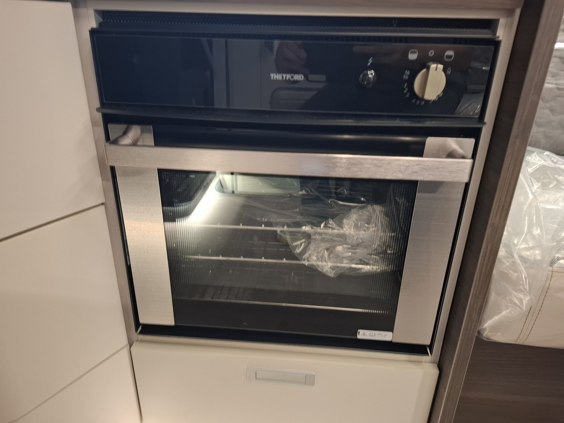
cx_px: 282
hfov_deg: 73.9
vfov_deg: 58.9
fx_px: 375
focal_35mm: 23
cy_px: 212
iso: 400
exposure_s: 1/33
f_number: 1.8
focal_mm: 5.54
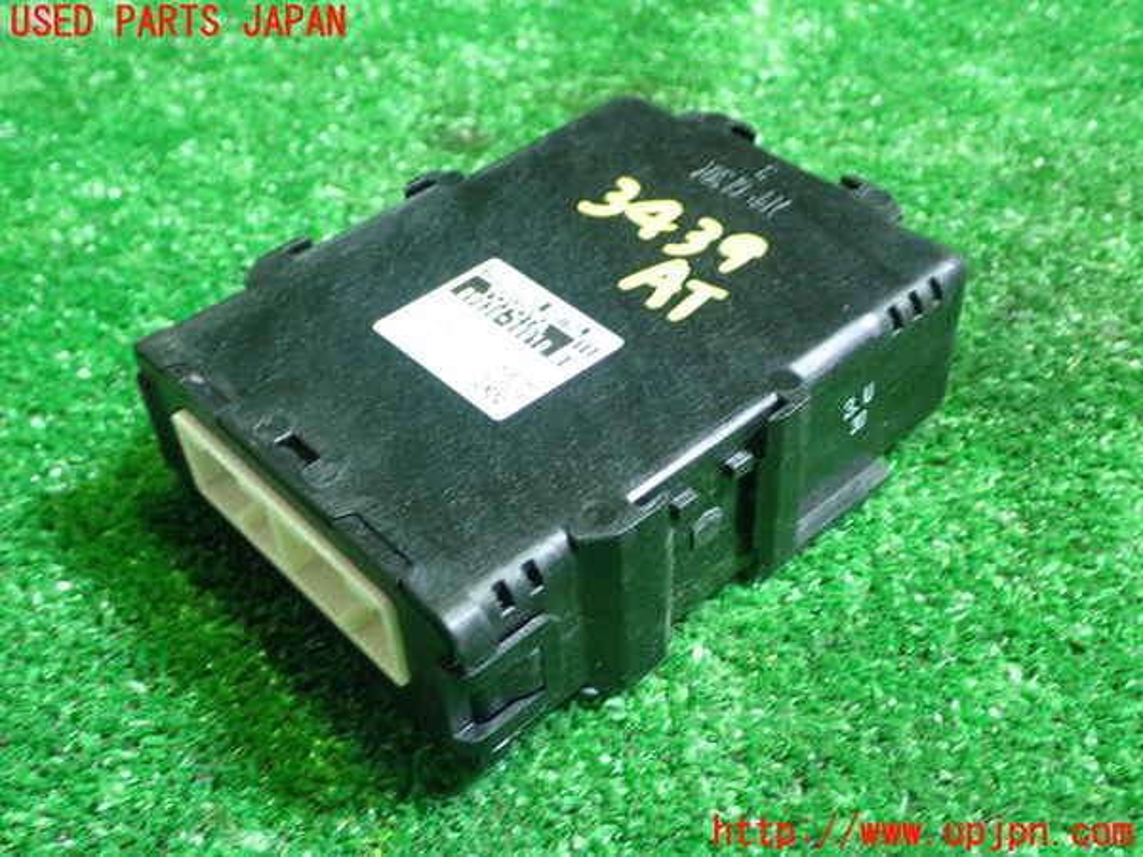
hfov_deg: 45.8
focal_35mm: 41
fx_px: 1354
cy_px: 428
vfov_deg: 35.1
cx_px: 572
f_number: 2.8
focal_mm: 7.31
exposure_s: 1/30
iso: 800
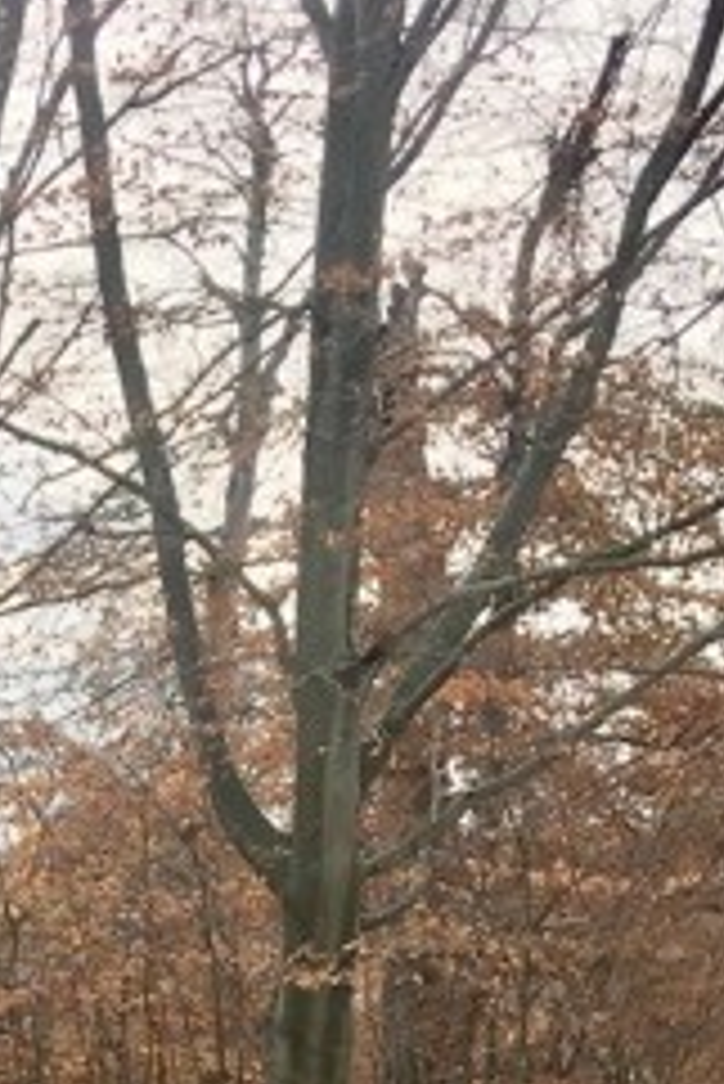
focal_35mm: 96
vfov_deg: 18.5
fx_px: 2892
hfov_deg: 13.9
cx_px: -112
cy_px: 1673
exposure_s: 1/962
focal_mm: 4.15
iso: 25
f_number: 2.2
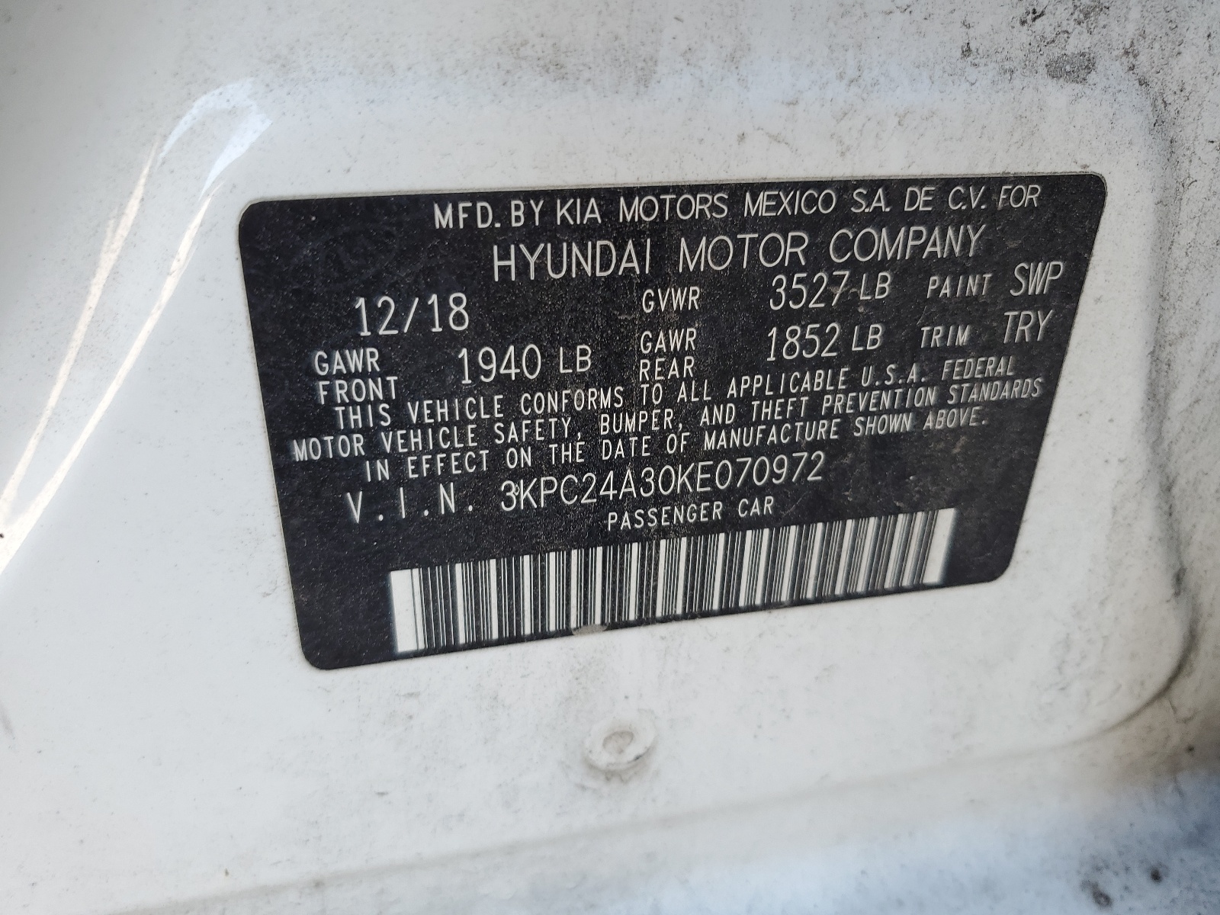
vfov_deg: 53.1
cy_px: 458
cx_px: 610
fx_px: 916
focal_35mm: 26
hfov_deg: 67.3
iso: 50
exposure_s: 1/159
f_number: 1.5
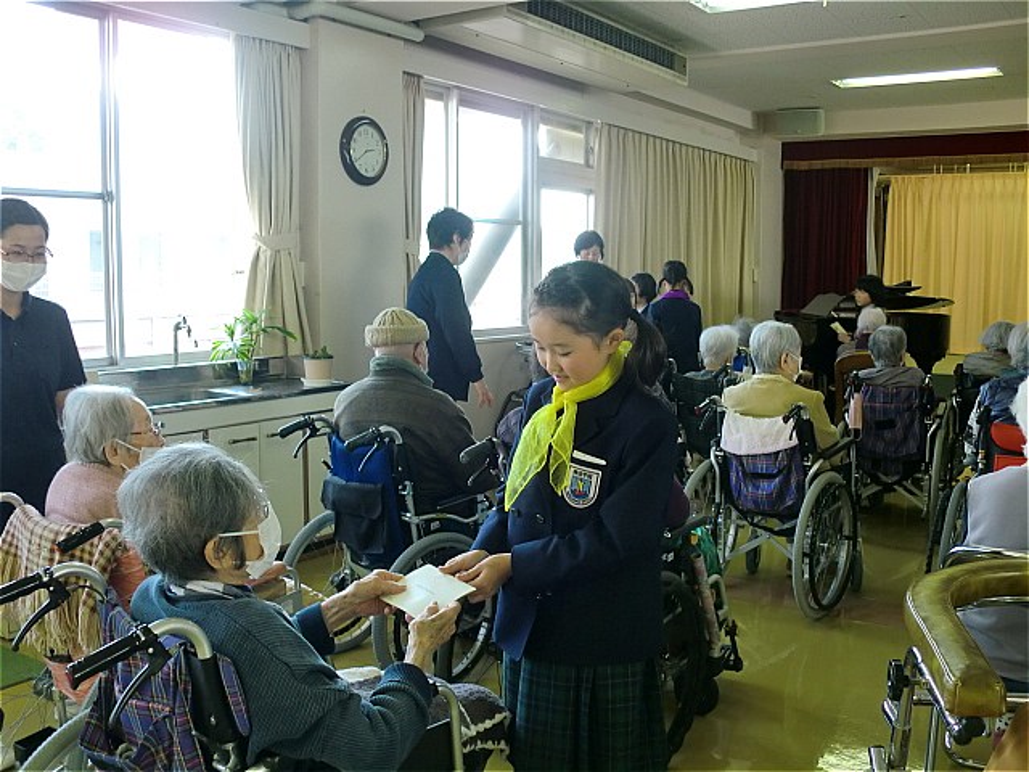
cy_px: 386
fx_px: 1040
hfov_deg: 52.6
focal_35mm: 35
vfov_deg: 40.7
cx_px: 514
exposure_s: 1/60
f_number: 3.1
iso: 80
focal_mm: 6.3
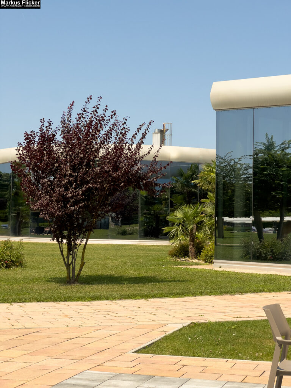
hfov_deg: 19.1
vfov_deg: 25.3
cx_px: 146
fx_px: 863
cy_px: 194
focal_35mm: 77
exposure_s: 1/800
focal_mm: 9
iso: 32
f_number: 2.8
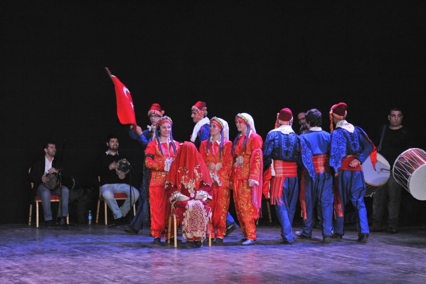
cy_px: 142
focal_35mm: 112
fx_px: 1324
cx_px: 213
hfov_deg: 18.3
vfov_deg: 12.2
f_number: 10
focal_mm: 112
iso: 3200
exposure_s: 1/60
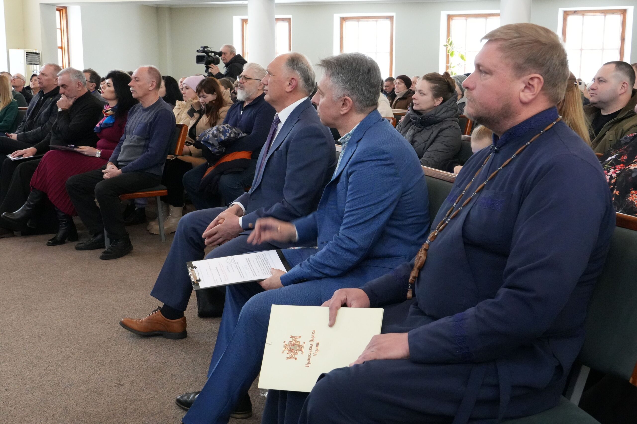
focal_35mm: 46
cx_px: 318
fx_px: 822
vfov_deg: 28.9
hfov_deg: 42.3
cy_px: 212
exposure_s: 1/50
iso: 6400
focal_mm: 31
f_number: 9
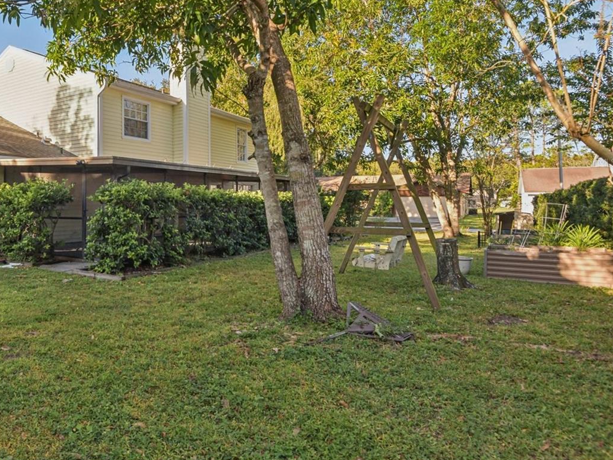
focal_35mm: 24
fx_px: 425
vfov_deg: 55.9
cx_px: 141
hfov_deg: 66.4
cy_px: 163
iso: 400
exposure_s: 1/160
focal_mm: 16
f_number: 8
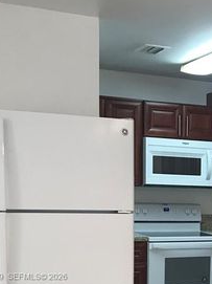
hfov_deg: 20.5
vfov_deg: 26.8
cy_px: 277
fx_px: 564
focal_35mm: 69
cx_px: 220
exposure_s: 1/30
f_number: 1.8
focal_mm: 3.99
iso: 25
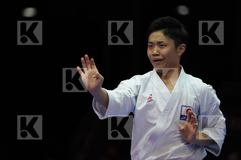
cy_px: 80
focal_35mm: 283
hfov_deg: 7.3
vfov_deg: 4.9
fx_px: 1894
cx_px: 120
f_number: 2.8
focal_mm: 189
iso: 1000
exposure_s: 1/500
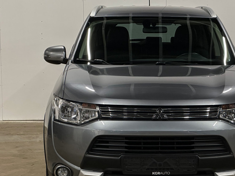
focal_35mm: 100
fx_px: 679
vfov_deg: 14.8
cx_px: 149
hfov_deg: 19.6
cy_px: 90
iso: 200
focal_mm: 9
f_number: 2.8
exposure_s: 1/50
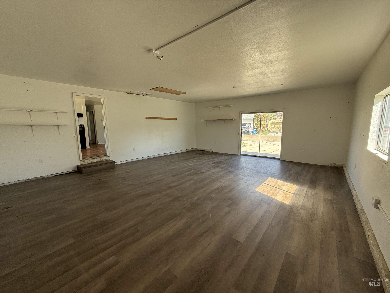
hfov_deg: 102.1
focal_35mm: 14
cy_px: 146
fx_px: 158
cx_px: 195
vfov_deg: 85.7
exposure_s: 1/135
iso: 64
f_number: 2.2
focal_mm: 2.22
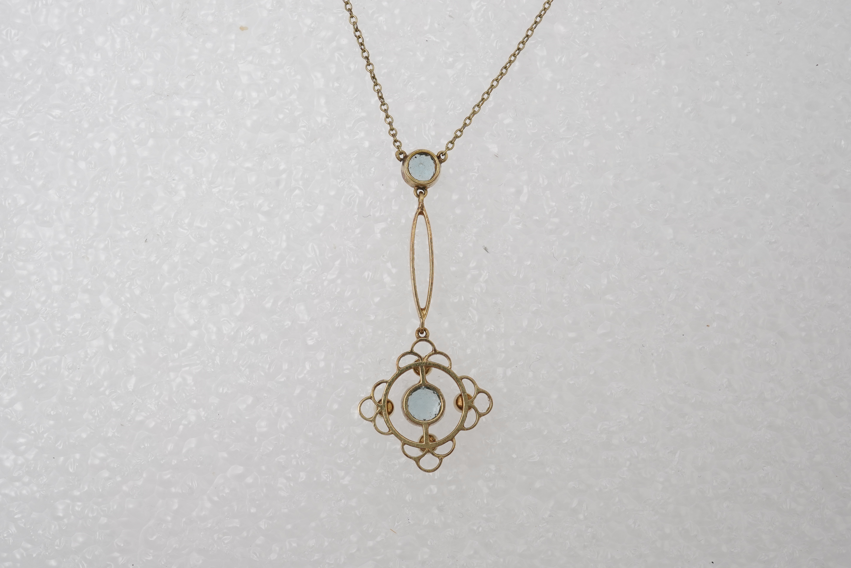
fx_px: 1064
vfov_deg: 29.9
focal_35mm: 45
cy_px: 284
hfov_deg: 43.6
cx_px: 426
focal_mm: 30
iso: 500
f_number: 22
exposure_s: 1/125
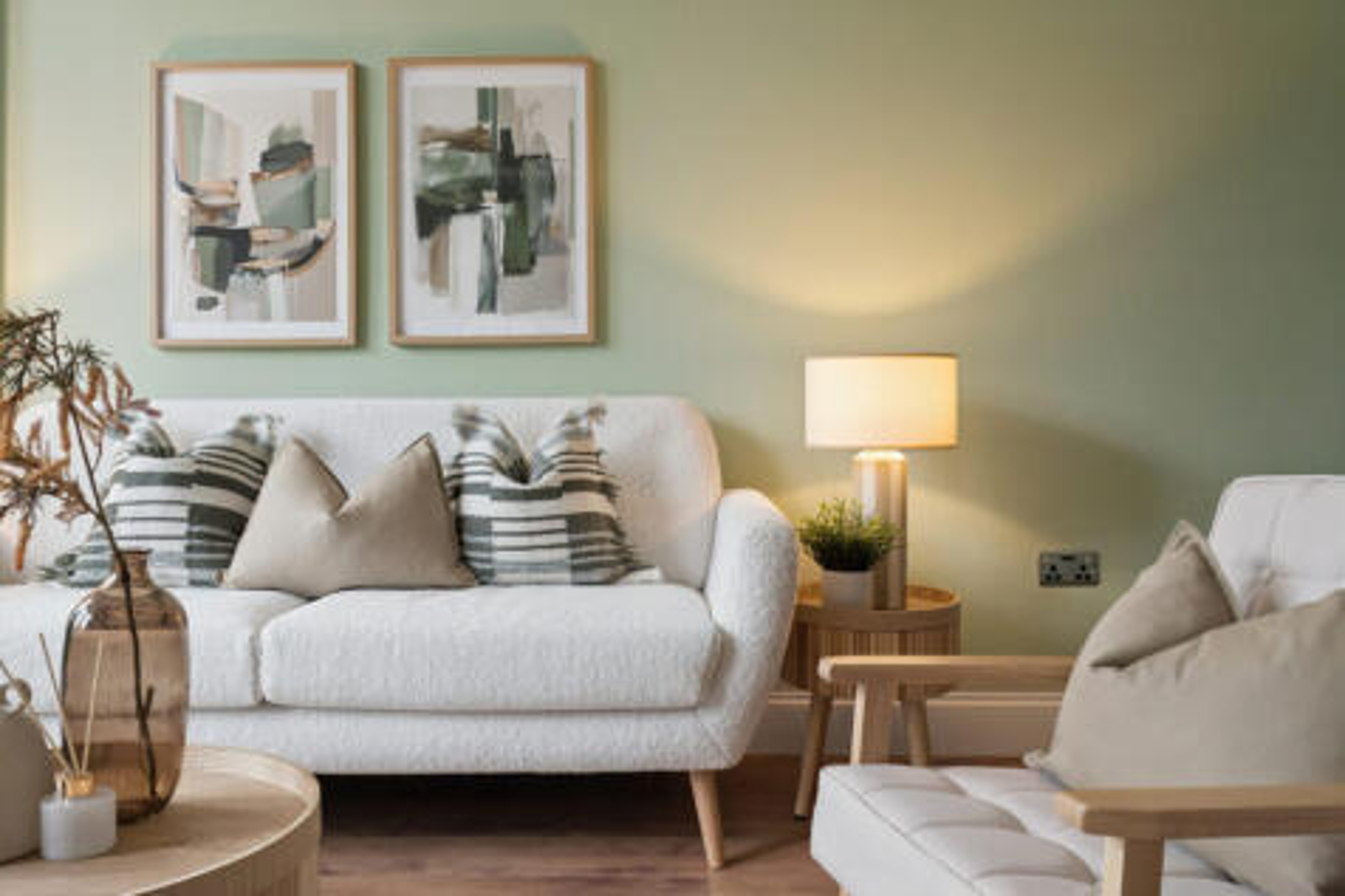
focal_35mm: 30
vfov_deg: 43.6
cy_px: 448
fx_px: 1120
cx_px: 672
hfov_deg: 61.9
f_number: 5.6
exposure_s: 1/30
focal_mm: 20
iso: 800
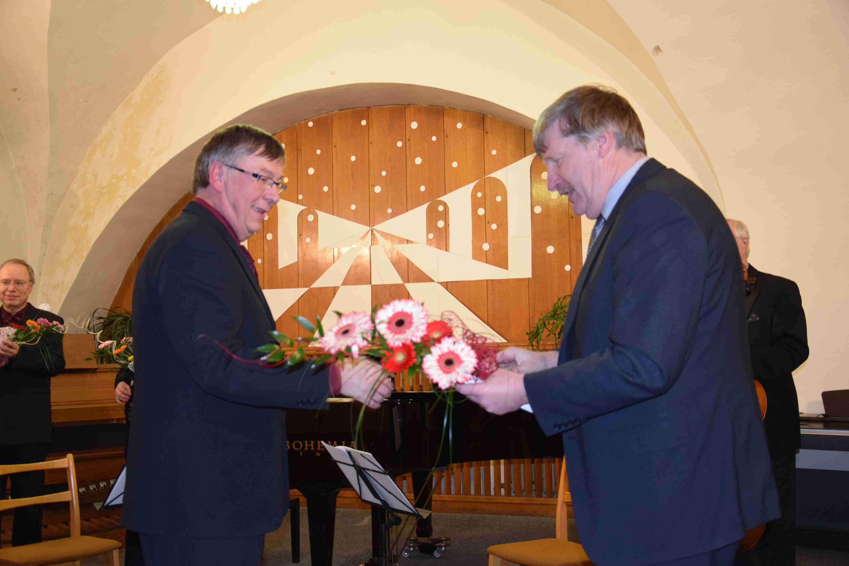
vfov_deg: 31.9
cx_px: 424
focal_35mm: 42
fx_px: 991
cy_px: 283
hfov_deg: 46.4
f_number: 4
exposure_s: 1/60
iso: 1800
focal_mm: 28
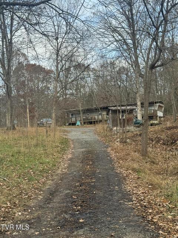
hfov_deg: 30.3
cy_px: 119
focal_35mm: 48
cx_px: 89
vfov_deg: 39.7
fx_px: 329
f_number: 1.78
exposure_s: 1/707
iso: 64
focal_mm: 6.76
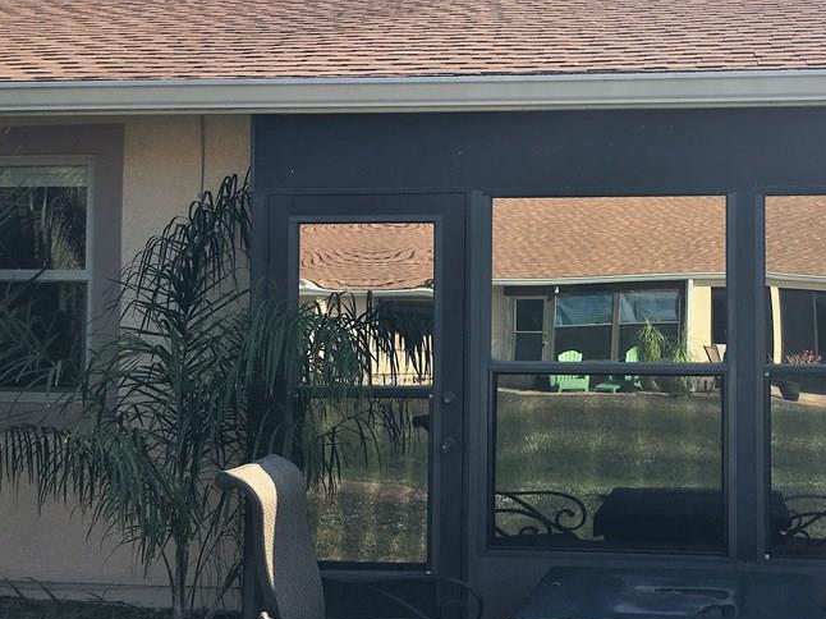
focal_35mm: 46
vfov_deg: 31.5
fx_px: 1097
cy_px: 279
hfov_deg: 40.3
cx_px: 604
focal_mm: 4.15
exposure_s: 1/894
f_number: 2.2
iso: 25
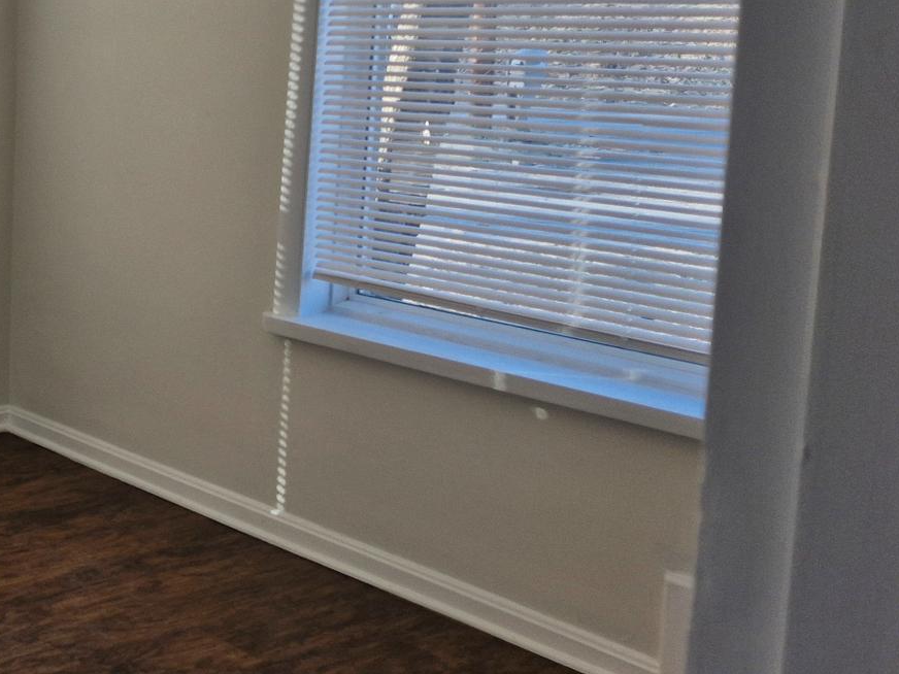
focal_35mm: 54
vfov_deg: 26.8
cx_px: -45
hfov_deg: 32.1
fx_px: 1402
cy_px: 197
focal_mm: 5.54
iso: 50
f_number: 1.8
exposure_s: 1/180
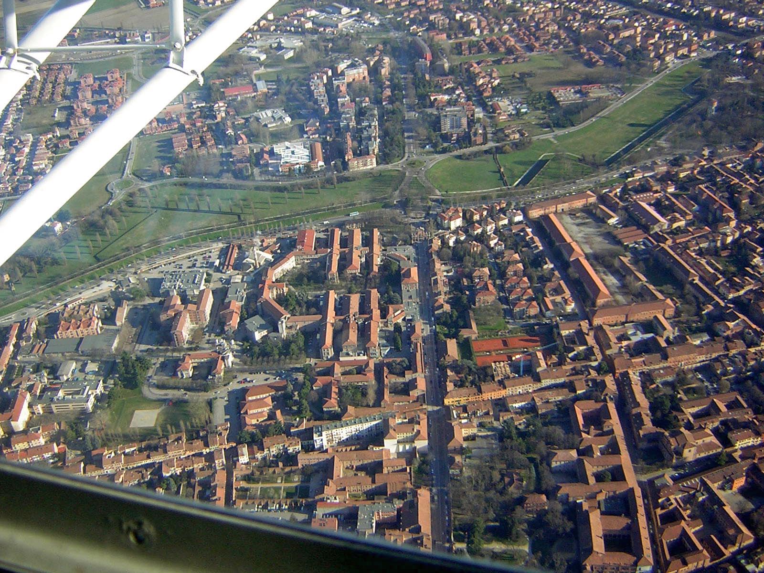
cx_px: 382
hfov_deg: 51.4
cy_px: 286
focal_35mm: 36
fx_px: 795
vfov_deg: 39.7
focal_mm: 4.7
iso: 50
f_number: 2.6
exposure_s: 1/462
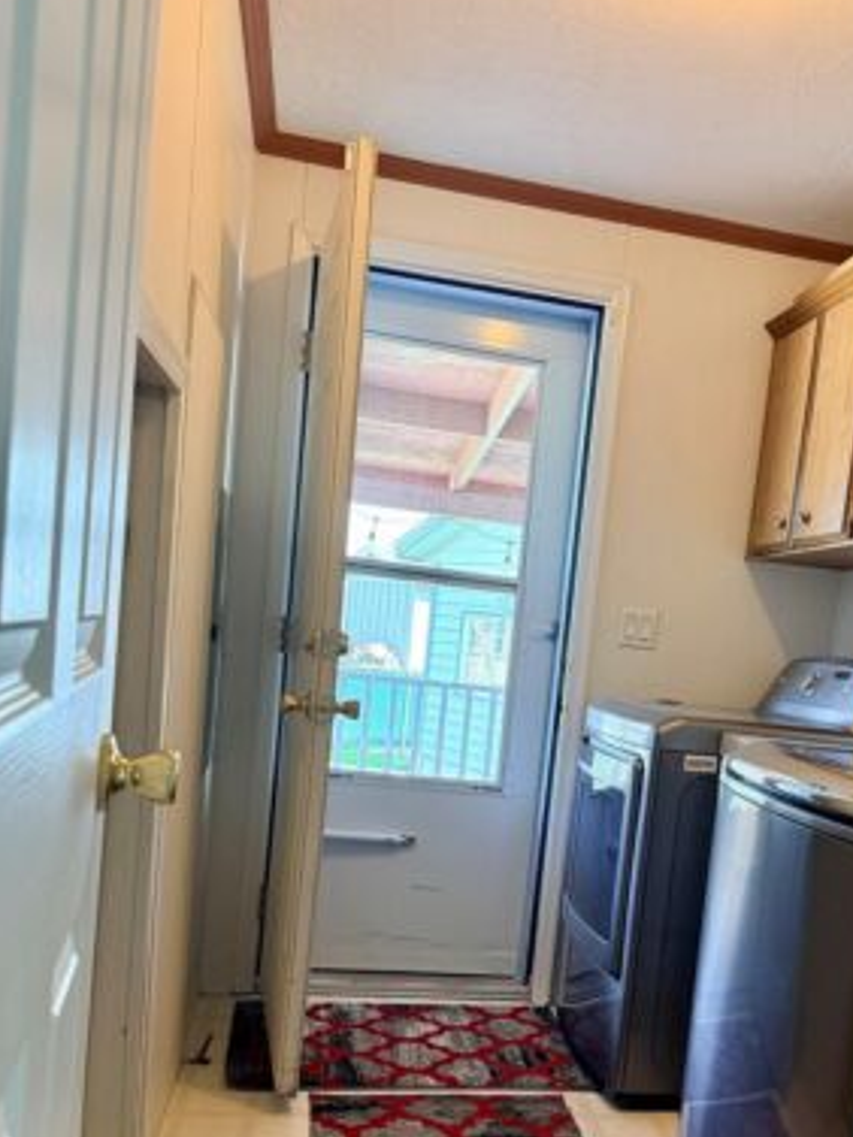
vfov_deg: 52.9
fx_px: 1117
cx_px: 575
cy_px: 757
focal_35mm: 34
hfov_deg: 41.2
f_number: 1.78
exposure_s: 1/120
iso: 400
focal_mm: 6.76
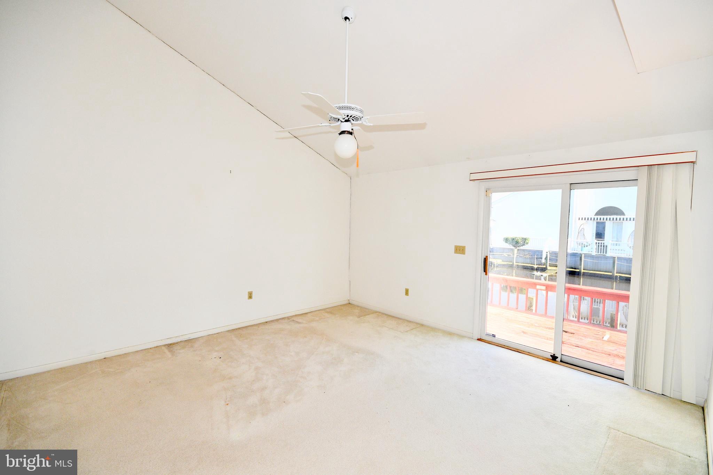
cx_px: 356
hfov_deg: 100.4
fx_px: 297
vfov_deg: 77.3
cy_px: 238
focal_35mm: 15
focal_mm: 10
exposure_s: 1/250
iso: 800
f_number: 8
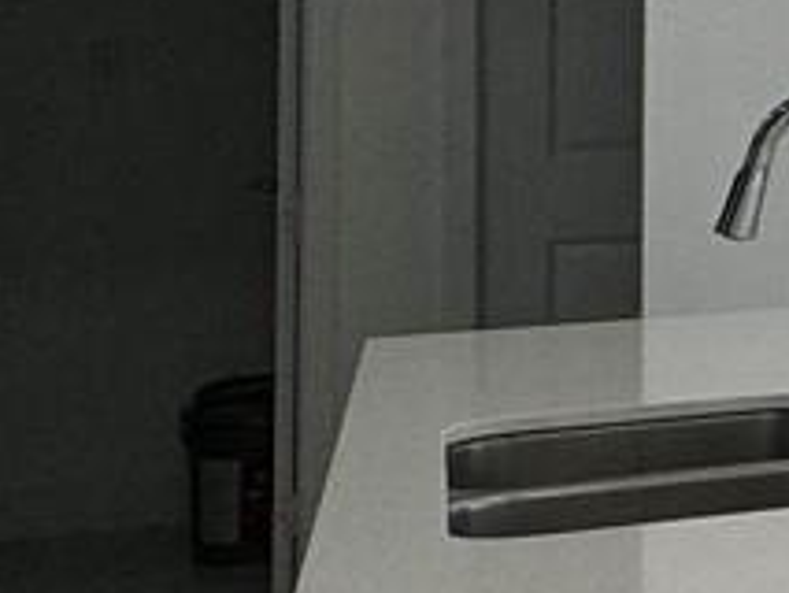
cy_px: -52
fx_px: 2395
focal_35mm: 105
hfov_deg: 13.0
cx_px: 2011
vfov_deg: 13.8
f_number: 2.2
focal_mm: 2.22
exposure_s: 1/120
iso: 100
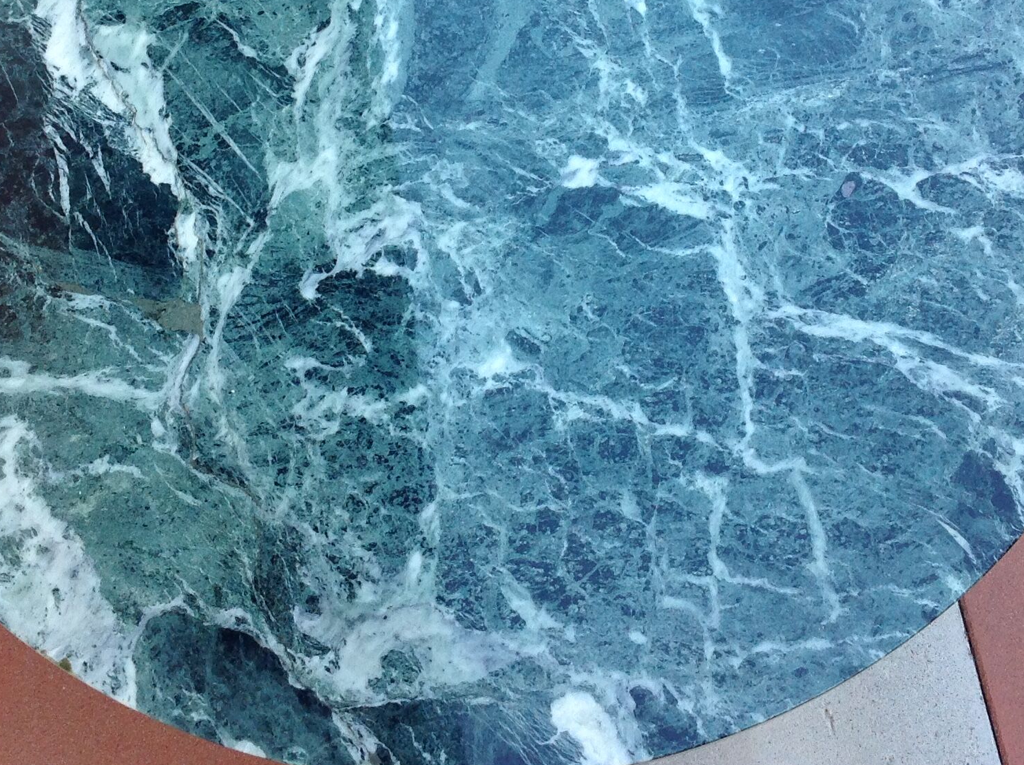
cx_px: 487
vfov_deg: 23.5
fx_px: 1802
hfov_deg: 31.7
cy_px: 130
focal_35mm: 61
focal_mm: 4.28
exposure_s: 1/120
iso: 80
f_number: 2.4
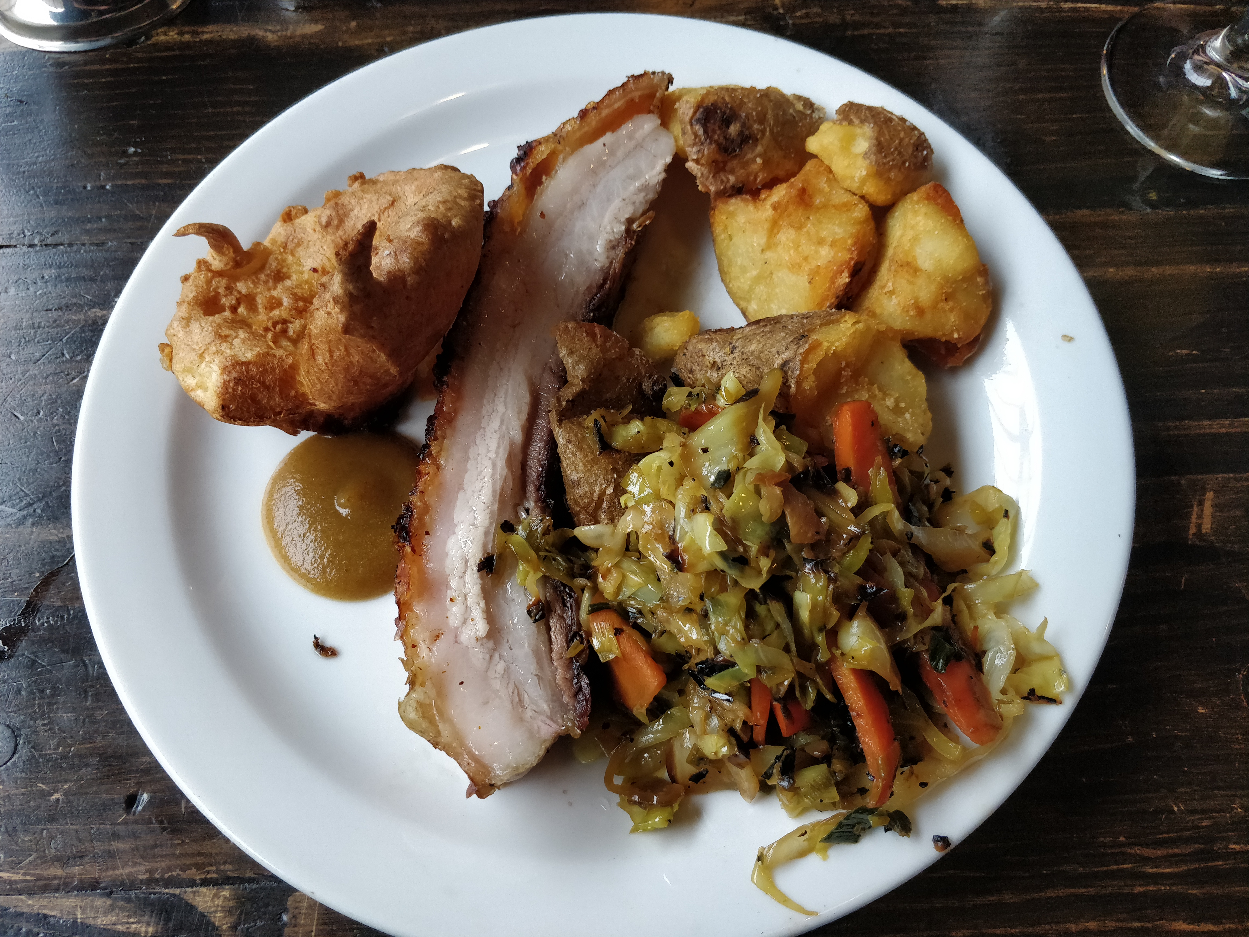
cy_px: 468
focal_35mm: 24
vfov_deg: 56.8
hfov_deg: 71.6
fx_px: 866
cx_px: 624
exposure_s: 1/50
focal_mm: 4.1
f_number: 1.7
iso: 500
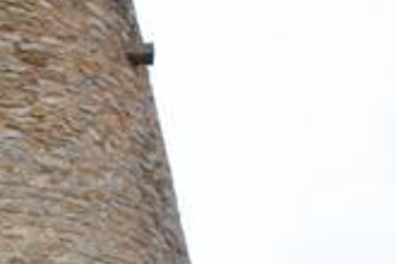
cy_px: 413
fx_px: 1848
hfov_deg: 11.0
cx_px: -420
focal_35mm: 168
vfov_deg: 8.0
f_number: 10
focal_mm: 18
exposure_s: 1/640
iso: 640
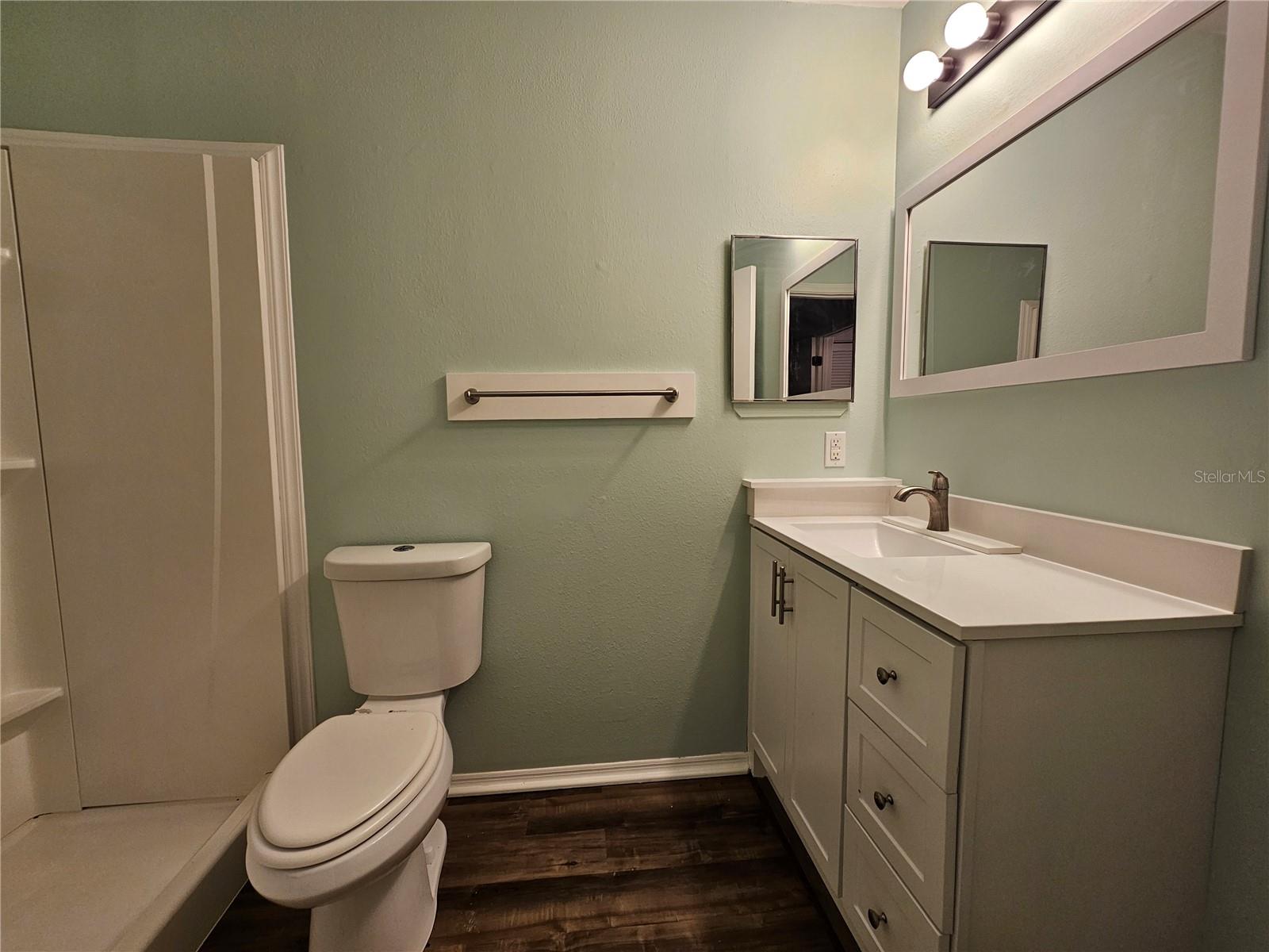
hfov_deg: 106.2
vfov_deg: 89.9
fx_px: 477
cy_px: 476
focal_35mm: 13
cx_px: 634
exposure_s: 1/60
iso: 125
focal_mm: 2.2
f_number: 2.2
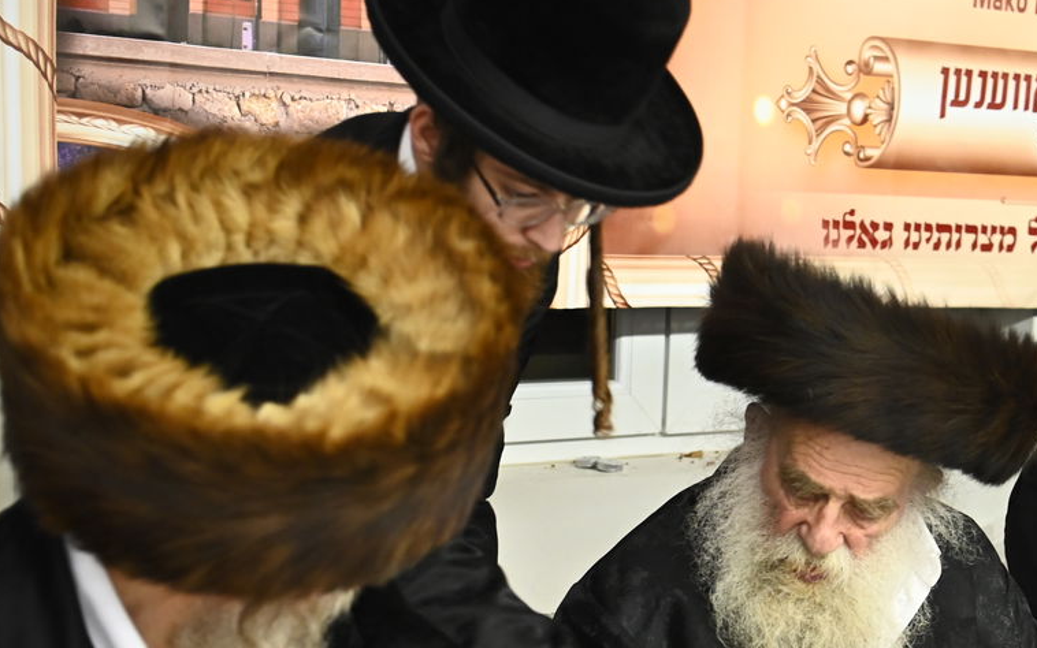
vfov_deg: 16.4
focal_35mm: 79
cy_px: 476
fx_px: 2233
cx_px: 732
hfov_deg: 25.9
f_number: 2.8
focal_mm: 42
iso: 2000
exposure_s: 1/100
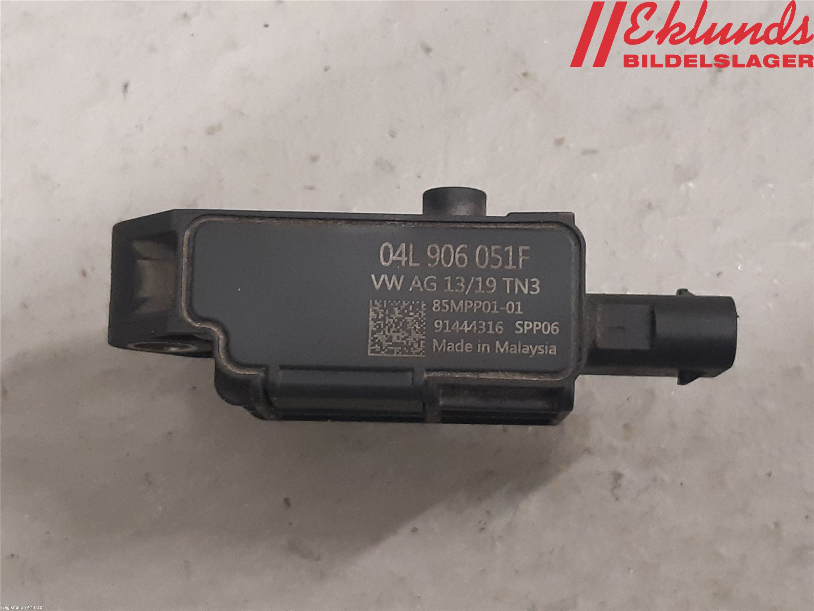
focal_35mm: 26
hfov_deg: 67.3
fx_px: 611
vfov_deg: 53.1
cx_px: 407
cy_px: 306
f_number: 1.7
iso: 250
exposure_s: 1/50
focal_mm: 3.93
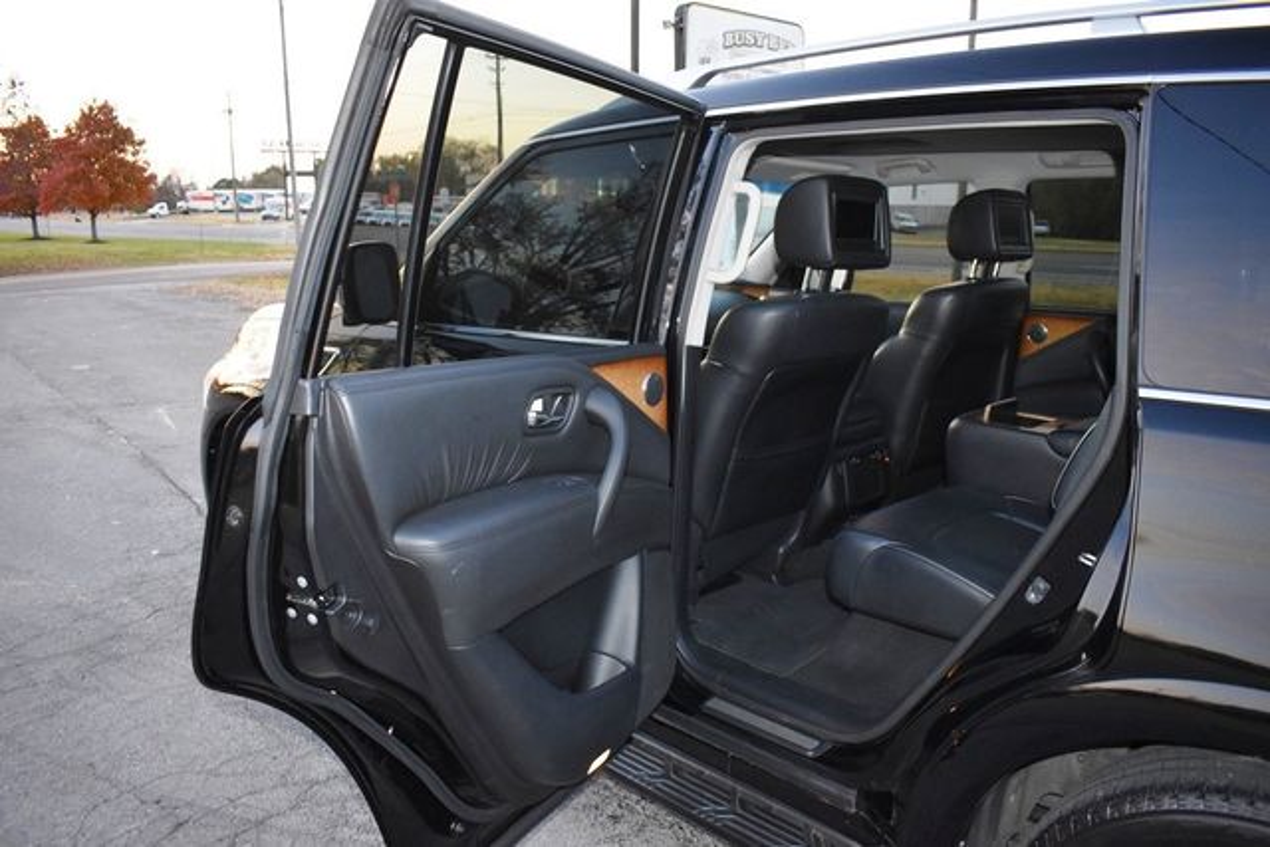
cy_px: 424
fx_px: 953
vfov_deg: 48.0
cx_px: 635
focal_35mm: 27
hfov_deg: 67.4
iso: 1600
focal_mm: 18
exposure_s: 1/80
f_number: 3.5
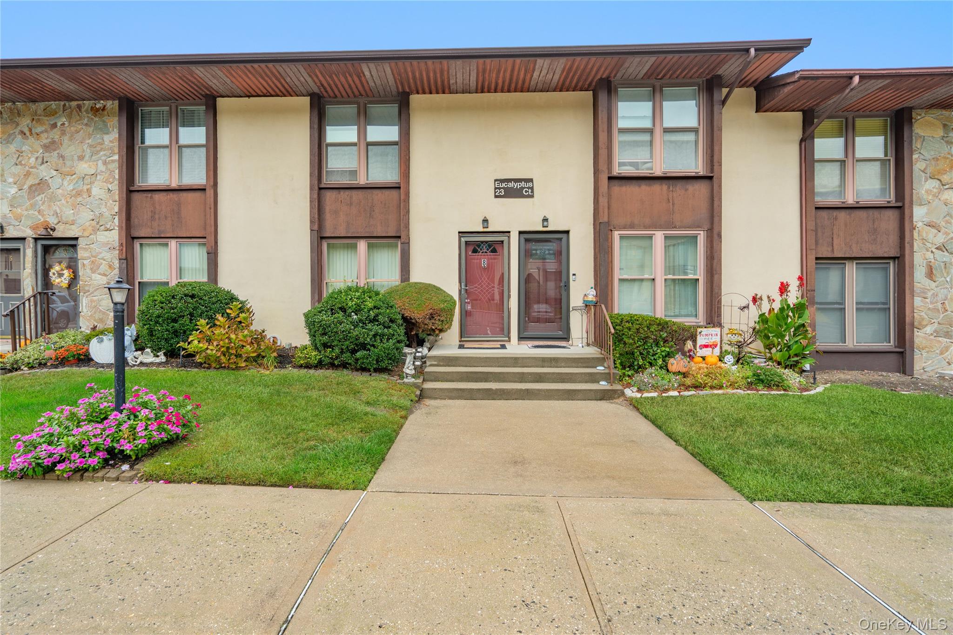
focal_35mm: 16
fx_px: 423
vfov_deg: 73.7
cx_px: 476
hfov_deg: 96.7
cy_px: 318
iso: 250
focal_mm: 16
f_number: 5.6
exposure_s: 1/200
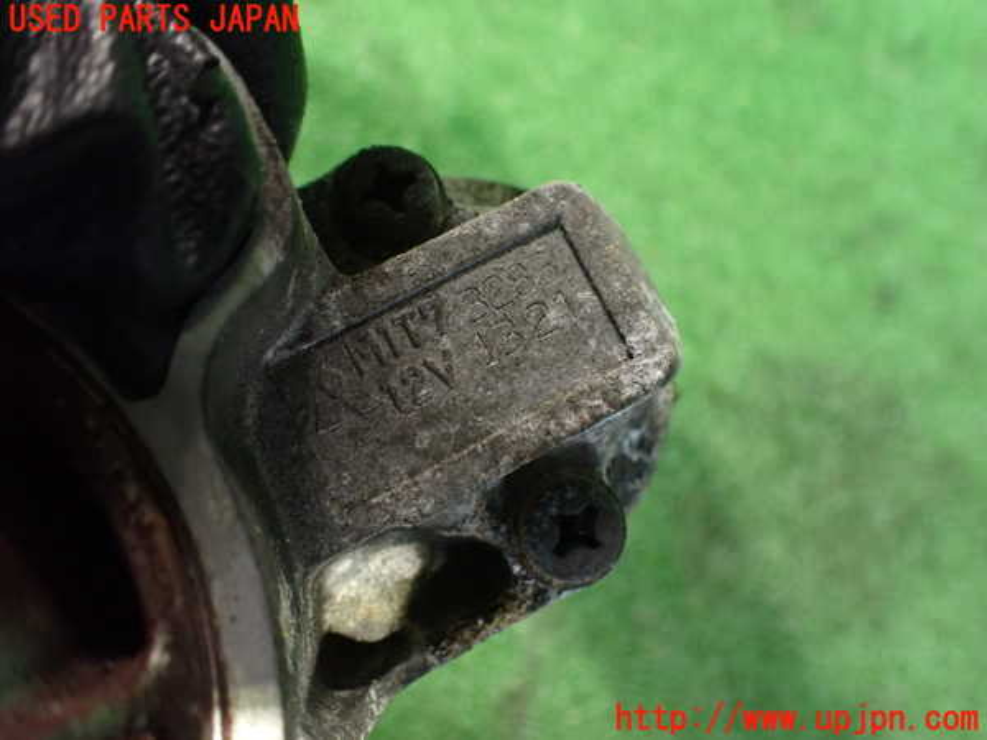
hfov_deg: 60.0
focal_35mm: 30
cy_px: 370
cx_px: 494
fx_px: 855
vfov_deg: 46.8
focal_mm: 5.4
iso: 800
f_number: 2.3
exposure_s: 1/30
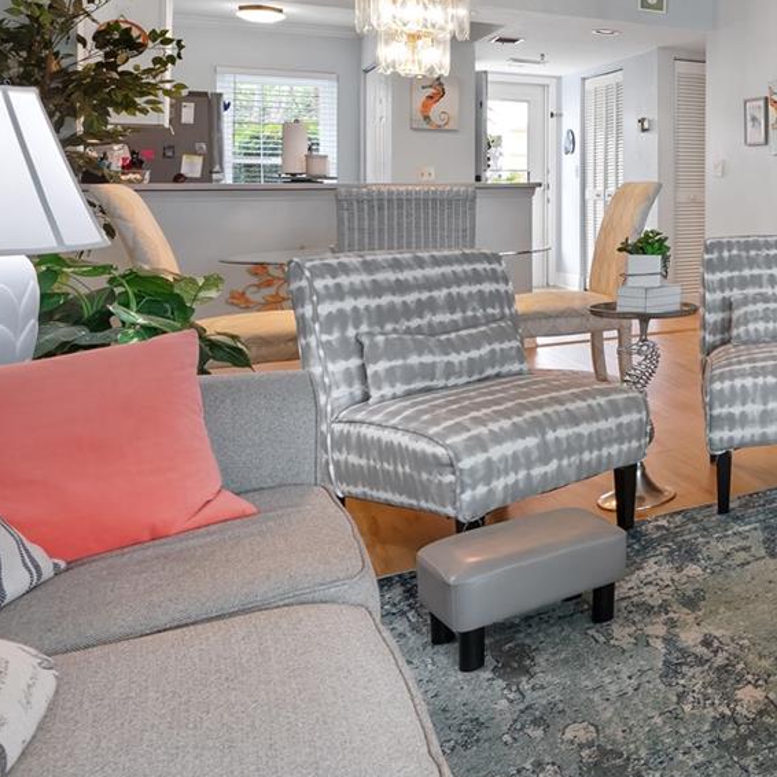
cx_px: 1042
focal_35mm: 37
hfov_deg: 32.1
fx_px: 945
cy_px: 180
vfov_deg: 43.1
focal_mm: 15.5
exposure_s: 1/15
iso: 400
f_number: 8
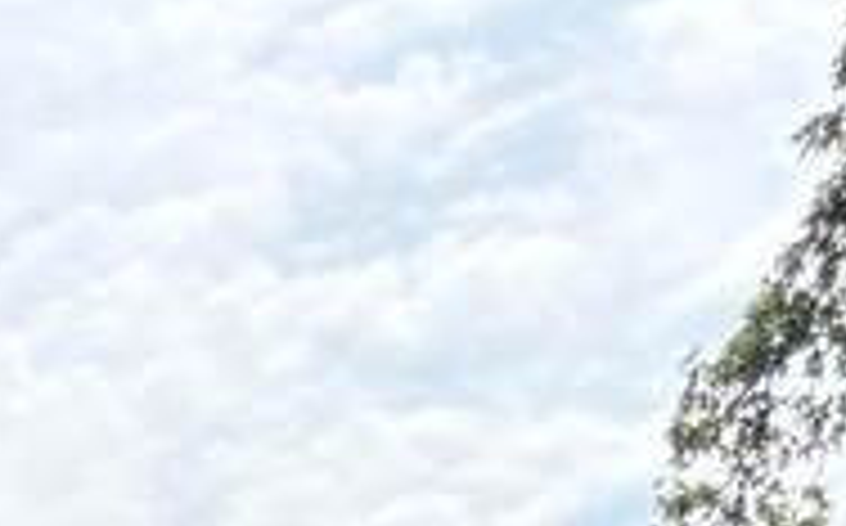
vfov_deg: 6.2
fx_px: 4329
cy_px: 1753
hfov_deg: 9.9
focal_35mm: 188
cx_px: -1116
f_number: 1.6
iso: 64
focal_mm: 5.96
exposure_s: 1/1484
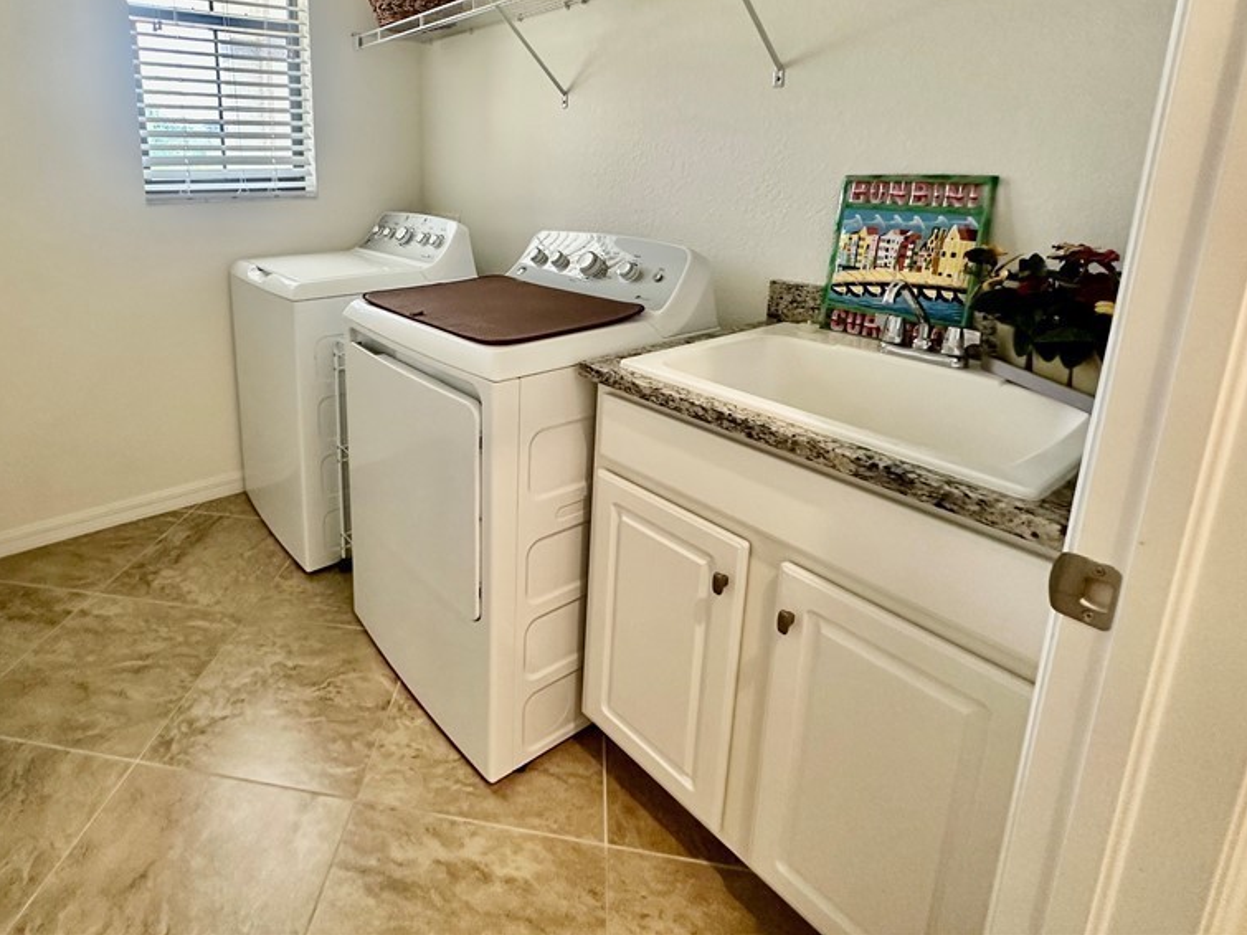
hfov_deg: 82.9
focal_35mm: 19
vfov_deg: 66.6
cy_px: 302
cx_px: 459
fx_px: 684
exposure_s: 1/120
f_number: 2.2
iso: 250
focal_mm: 2.22
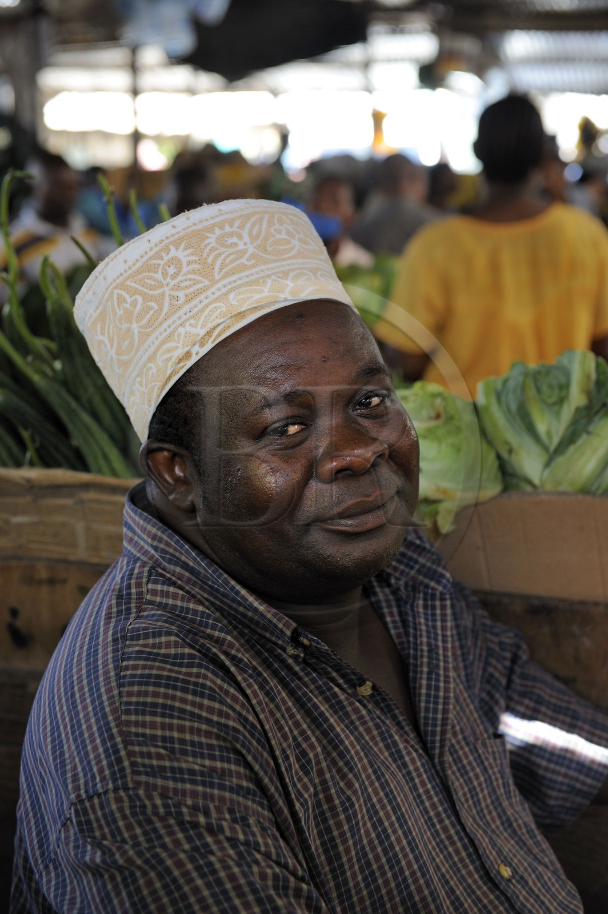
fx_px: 1472
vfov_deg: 34.5
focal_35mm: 58
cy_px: 457
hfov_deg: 23.3
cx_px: 304
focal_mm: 58
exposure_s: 1/80
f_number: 4
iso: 800
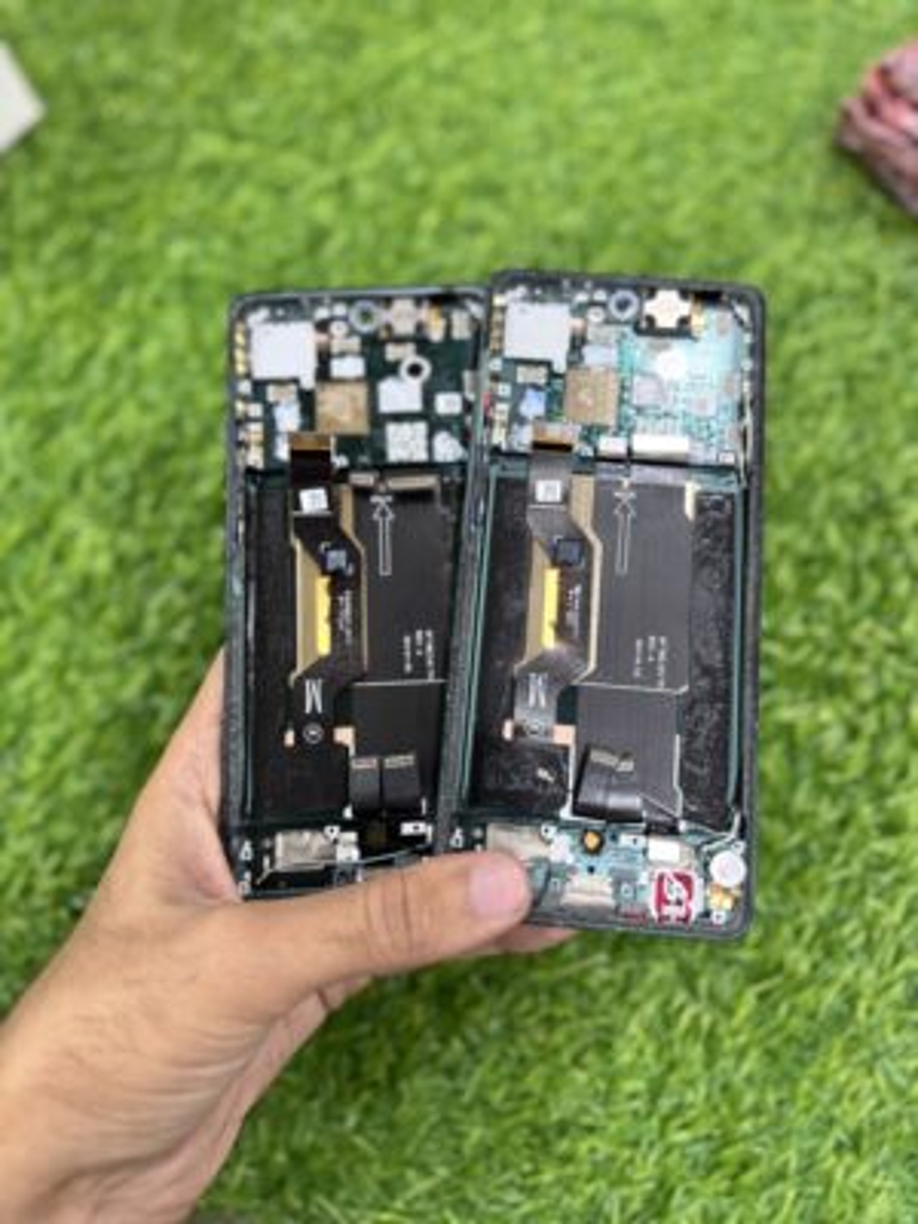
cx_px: 459
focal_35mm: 24
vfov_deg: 71.6
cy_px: 612
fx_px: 849
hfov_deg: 56.8
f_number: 1.78
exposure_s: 1/50
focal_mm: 6.76
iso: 160
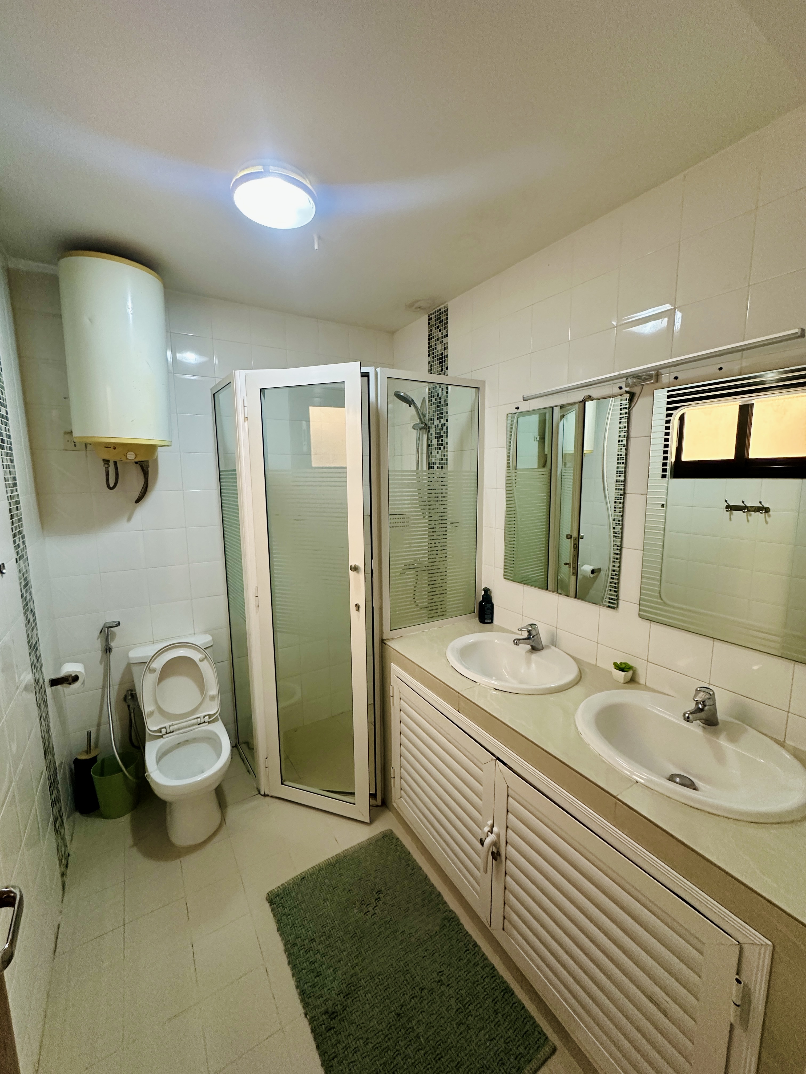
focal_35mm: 14
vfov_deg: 102.1
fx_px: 435
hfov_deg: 85.7
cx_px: 403
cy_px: 537
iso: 400
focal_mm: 2.22
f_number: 2.2
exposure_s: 1/50
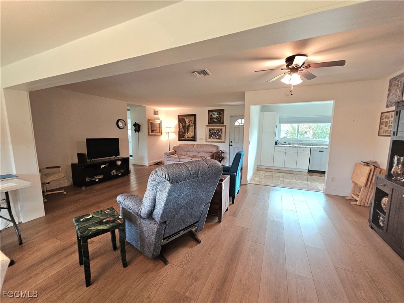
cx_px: 202
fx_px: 152
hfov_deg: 106.2
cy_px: 152
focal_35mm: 13
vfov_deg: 89.9
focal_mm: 2.2
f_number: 2.2
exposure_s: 1/60.2
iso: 200
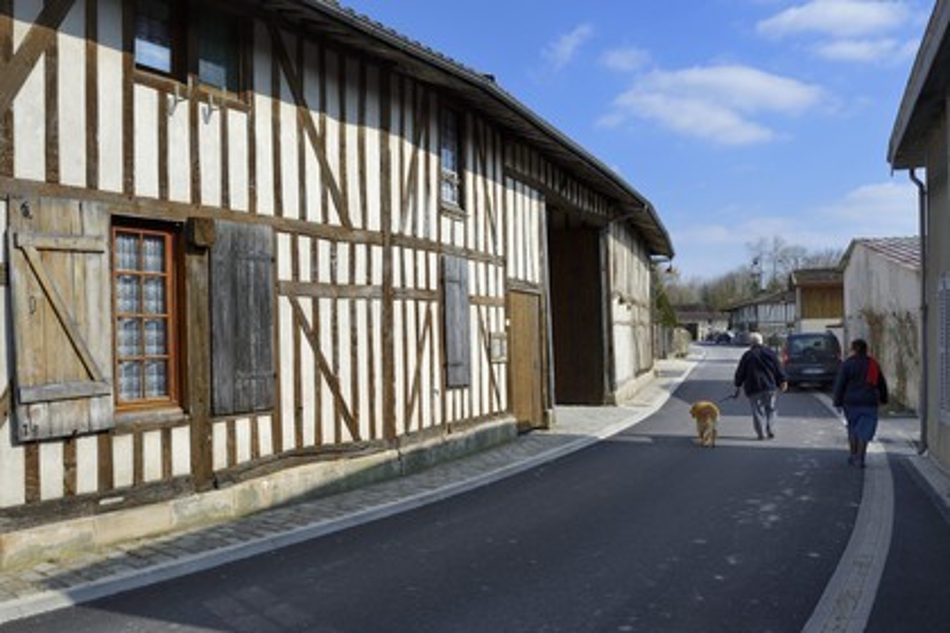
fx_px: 712
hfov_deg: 67.4
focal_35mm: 27
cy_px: 316
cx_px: 475
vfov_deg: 47.9
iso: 200
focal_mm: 27
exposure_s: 1/320
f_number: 10
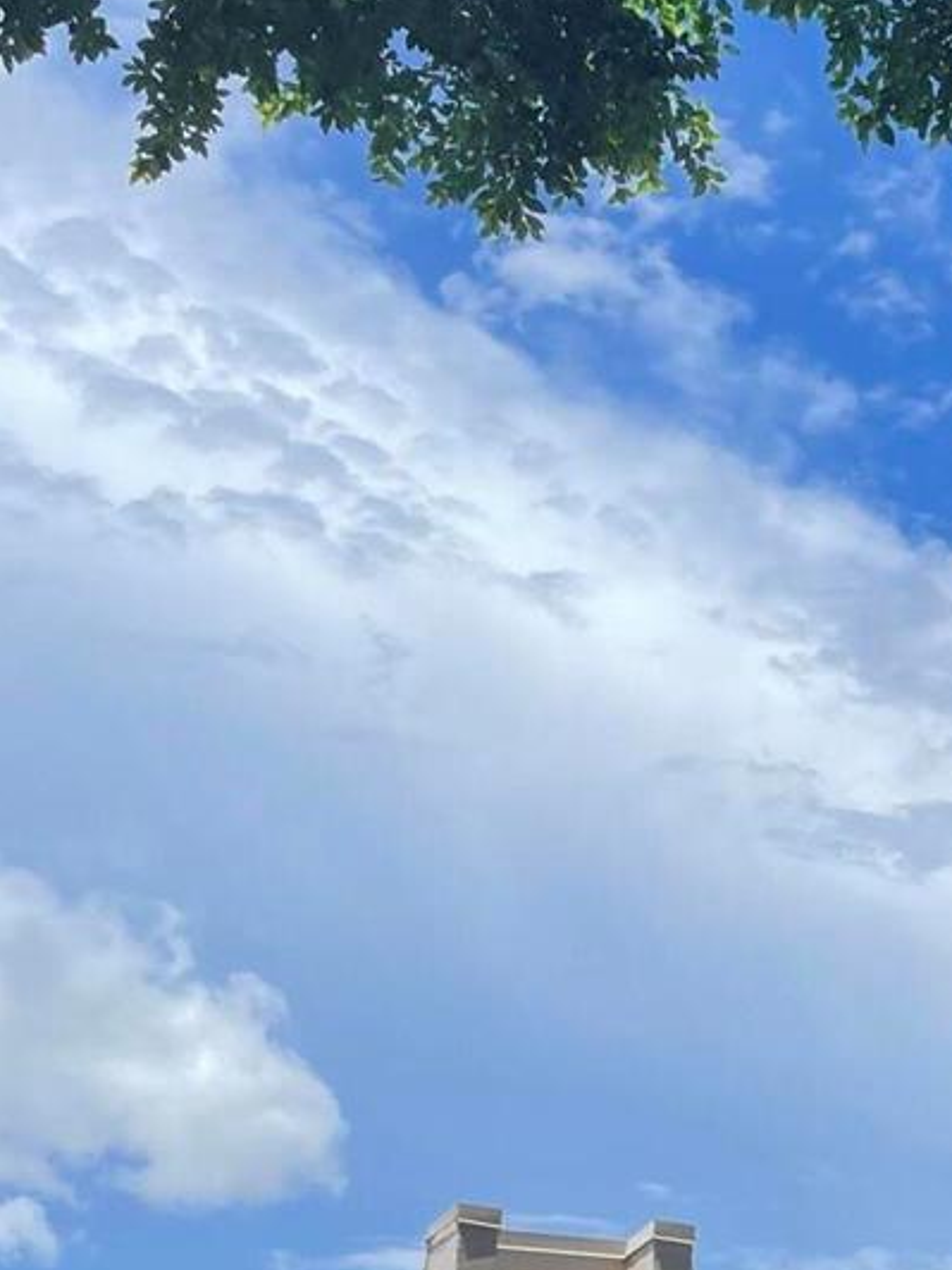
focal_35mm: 75
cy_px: 1401
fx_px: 2750
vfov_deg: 24.3
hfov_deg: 18.4
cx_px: 1217
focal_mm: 4.2
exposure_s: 1/4132
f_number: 1.6
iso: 32
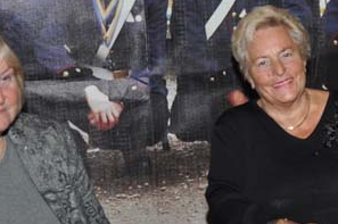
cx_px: 266
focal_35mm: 97
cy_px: 105
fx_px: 909
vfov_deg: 14.1
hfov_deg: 20.8
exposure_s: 1/60
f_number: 4
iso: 400
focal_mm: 24
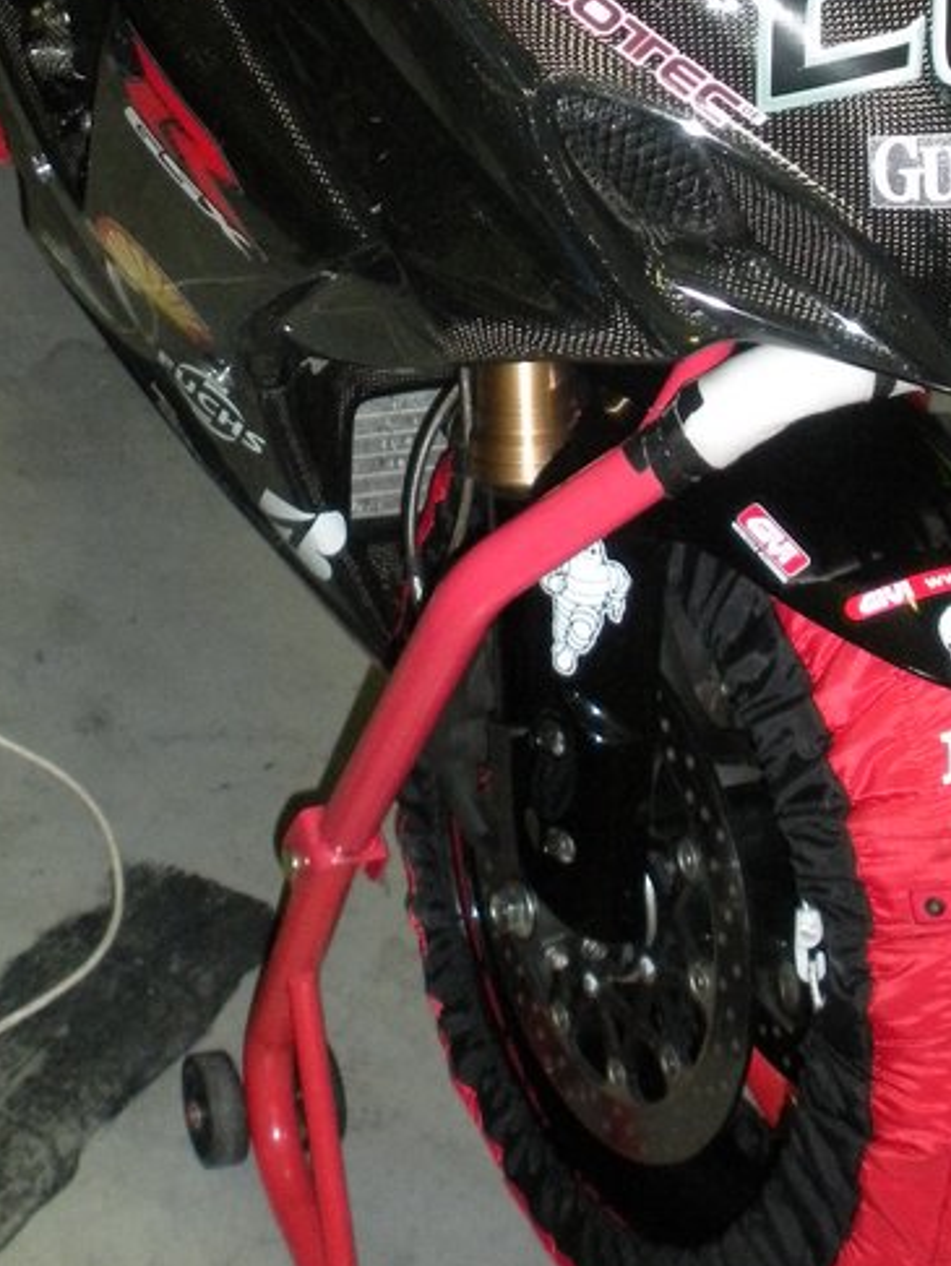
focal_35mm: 72
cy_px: 138
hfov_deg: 20.4
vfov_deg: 26.2
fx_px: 2635
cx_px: 370
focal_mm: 6.3
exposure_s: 1/60
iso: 400
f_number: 3.5
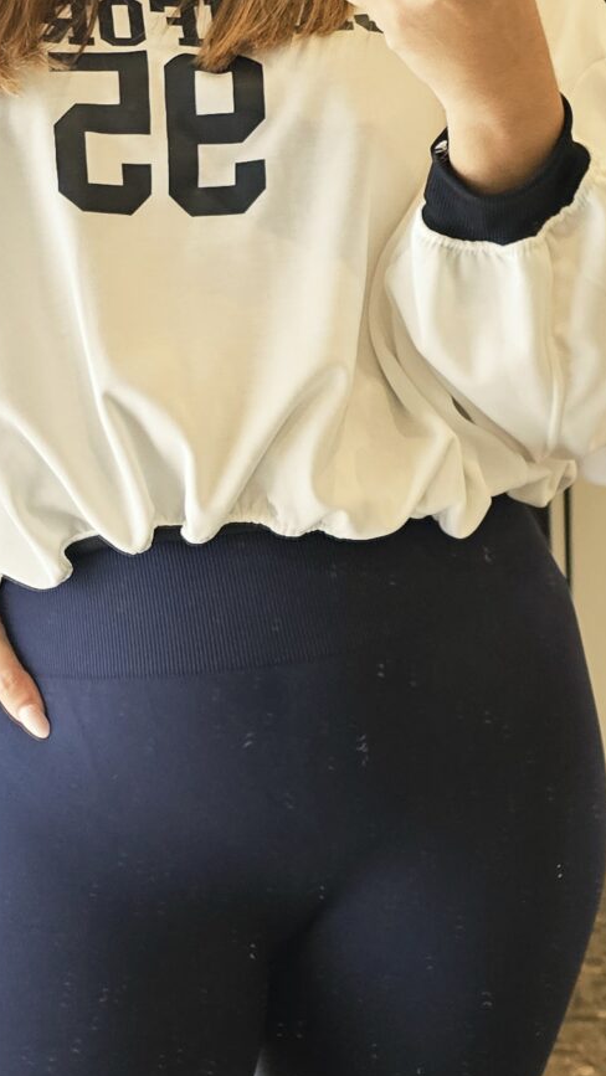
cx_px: 68
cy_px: 575
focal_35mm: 74
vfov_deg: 28.6
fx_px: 2113
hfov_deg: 16.1
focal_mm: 6.3
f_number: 1.7
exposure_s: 1/200
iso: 250
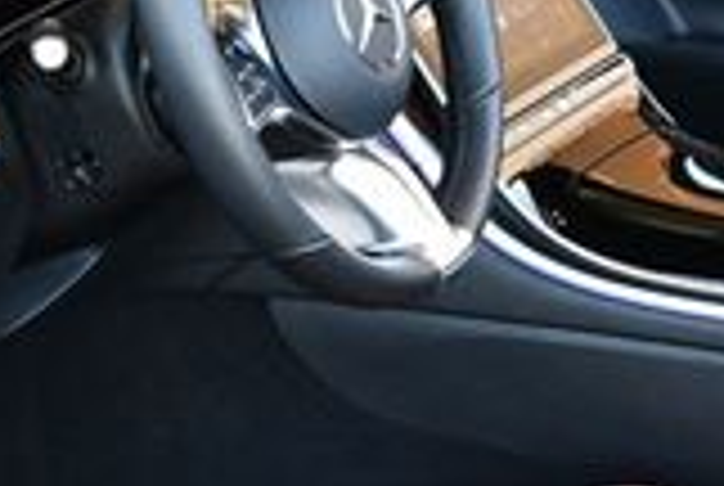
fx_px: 2881
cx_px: 693
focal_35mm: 143
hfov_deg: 14.1
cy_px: 374
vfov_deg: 9.6
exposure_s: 1/200
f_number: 3.5
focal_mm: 18
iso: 800
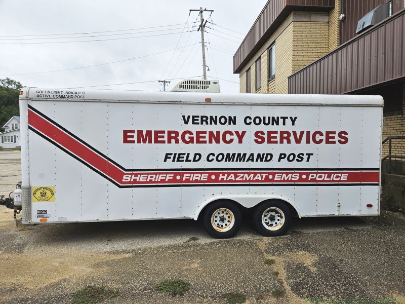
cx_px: 202
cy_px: 152
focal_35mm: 23
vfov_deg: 58.9
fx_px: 269
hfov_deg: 73.9
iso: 32
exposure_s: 1/512
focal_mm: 5.4
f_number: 1.8
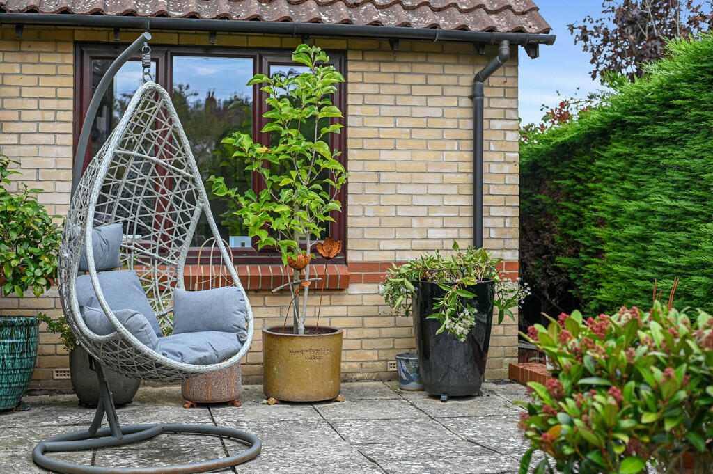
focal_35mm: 50
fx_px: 989
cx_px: 356
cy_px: 237
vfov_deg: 26.9
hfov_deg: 39.6
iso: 400
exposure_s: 1/800
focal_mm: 50
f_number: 5
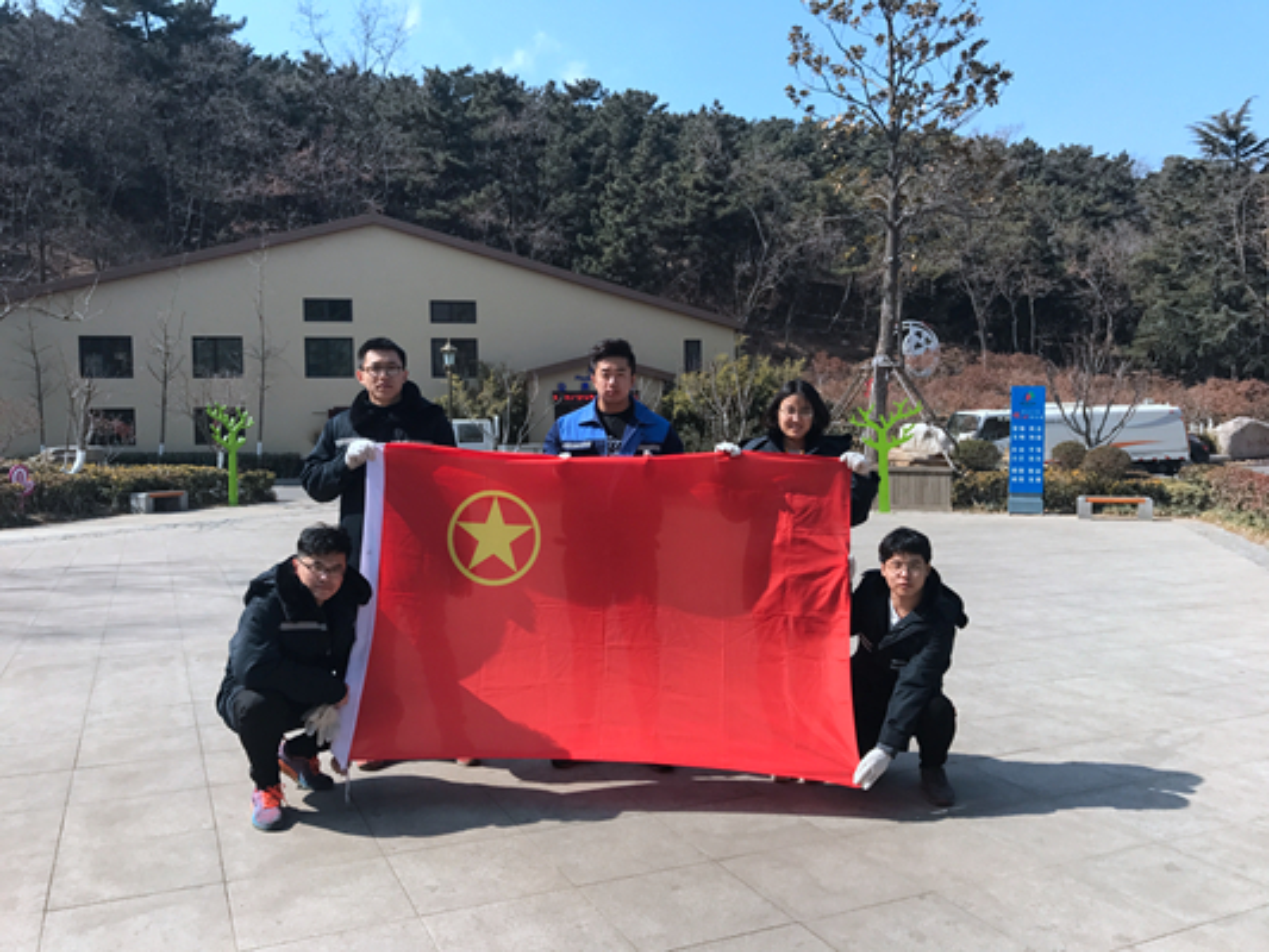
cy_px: 476
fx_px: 1027
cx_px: 634
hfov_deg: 63.4
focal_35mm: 28
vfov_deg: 49.8
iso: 20
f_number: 1.8
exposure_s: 1/1650
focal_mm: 3.99
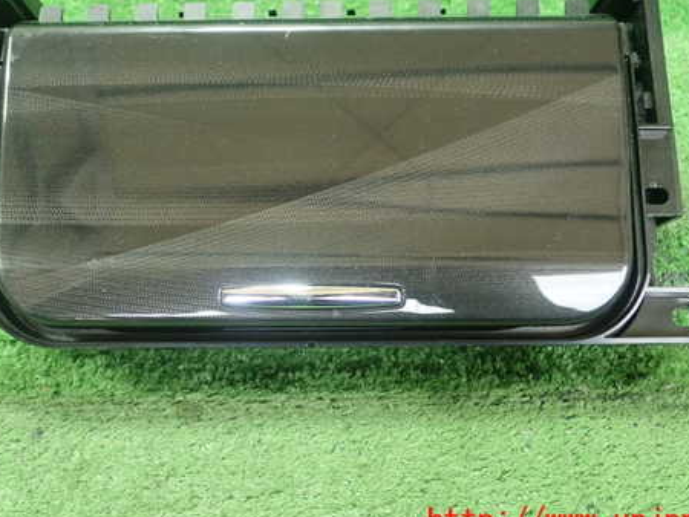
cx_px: 314
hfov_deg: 46.7
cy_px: 197
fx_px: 797
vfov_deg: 35.8
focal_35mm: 40
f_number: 2.3
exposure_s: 1/125
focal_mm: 5.5
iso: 640
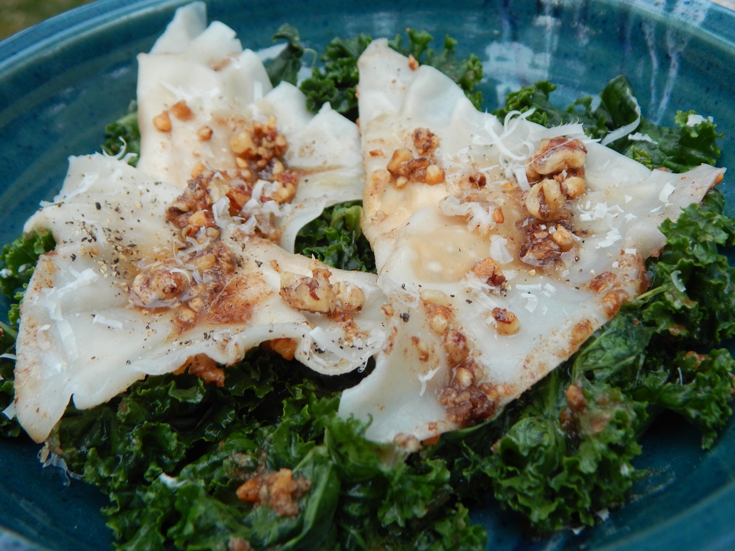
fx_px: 913
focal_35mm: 43
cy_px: 276
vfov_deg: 33.6
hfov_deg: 43.9
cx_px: 368
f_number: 3.6
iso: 160
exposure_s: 1/30
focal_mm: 7.7
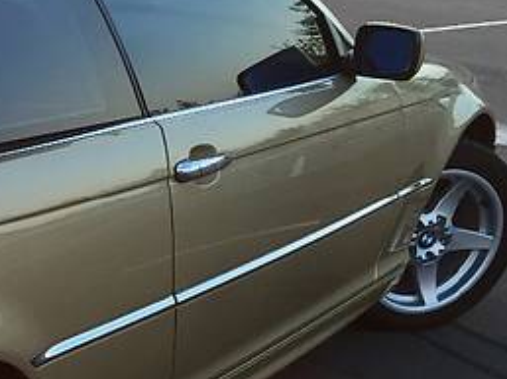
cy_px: 295
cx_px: -234
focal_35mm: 90
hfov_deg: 19.3
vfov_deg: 16.3
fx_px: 1317
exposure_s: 1/100
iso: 40
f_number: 2.2
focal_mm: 4.2
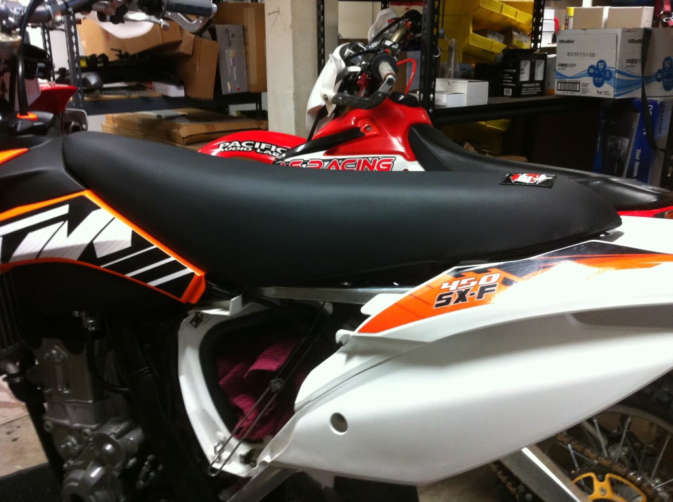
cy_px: 251
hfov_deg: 52.7
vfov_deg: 40.6
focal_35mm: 35
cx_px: 336
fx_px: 679
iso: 250
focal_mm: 3.9
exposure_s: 1/15
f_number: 2.8
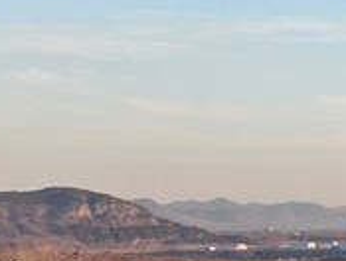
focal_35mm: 114
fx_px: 1142
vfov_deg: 12.9
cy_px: 245
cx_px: 769
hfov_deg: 13.6
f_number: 2.8
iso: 100
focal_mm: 4.48
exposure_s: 1/500
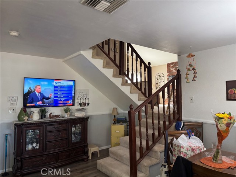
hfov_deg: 71.6
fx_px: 164
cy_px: 88
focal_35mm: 24
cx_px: 118
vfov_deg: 56.8
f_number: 1.78
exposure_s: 1/120
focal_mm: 6.76
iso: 160
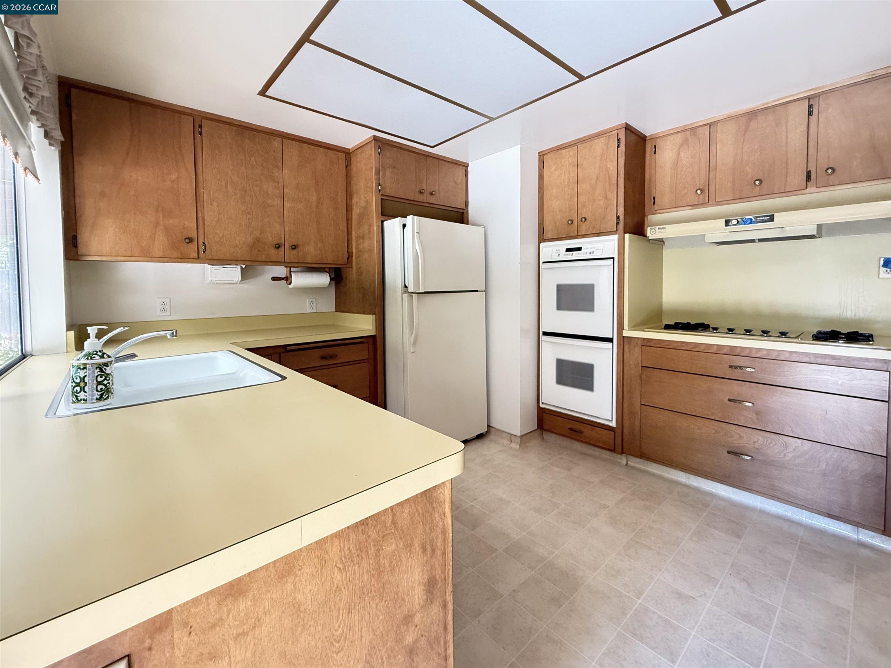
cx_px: 446
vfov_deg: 85.7
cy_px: 334
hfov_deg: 102.1
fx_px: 360
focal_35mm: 14
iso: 500
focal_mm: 2.22
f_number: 2.2
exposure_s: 1/60
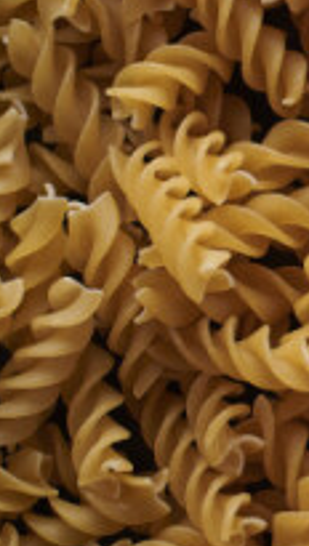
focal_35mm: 204
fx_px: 2958
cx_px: 1039
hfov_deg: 5.5
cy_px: 229
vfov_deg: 10.5
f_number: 8
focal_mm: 50
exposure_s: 1/100
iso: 160
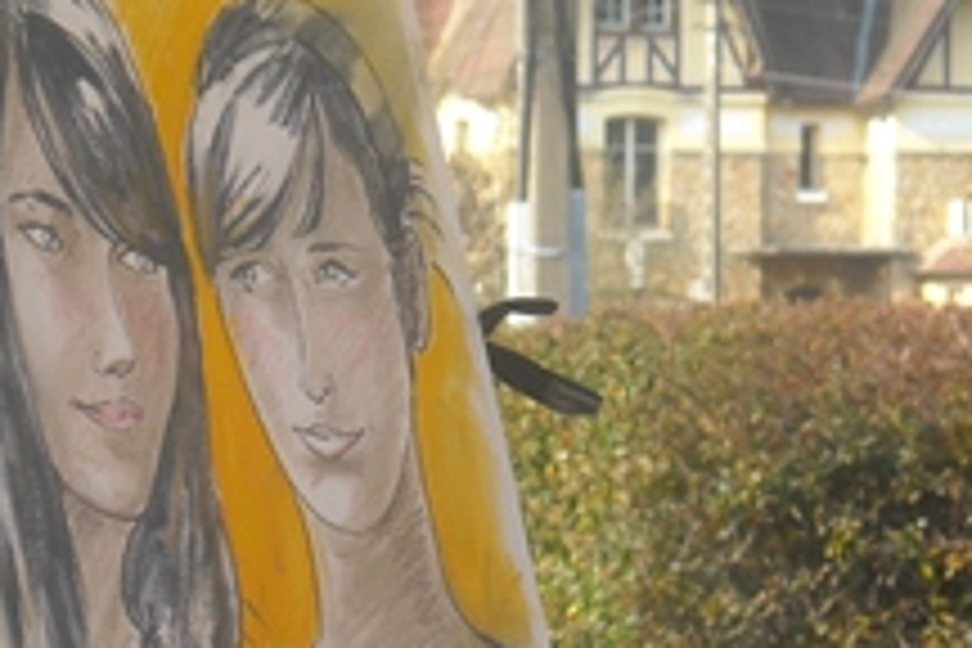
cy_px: 405
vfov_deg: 6.1
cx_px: 284
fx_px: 6129
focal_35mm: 227
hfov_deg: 9.1
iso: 64
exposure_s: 1/135
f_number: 4.7
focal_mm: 17.1
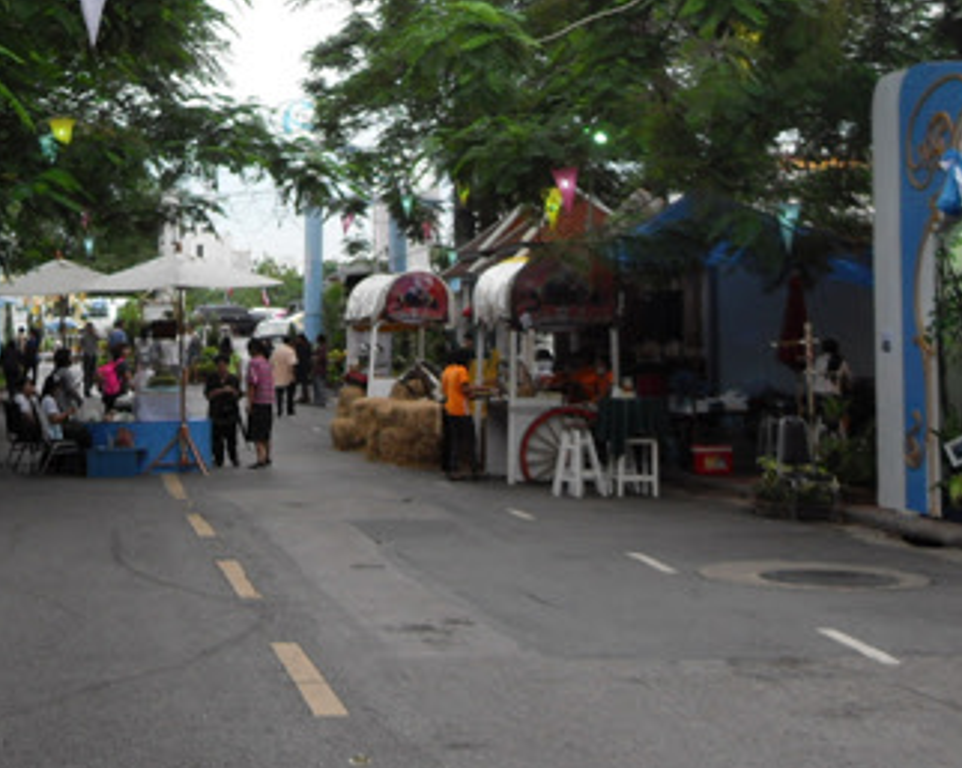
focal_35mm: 68
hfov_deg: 27.9
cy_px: 200
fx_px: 1934
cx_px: 373
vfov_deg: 22.3
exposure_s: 1/125
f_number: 2.8
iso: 80
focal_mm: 6
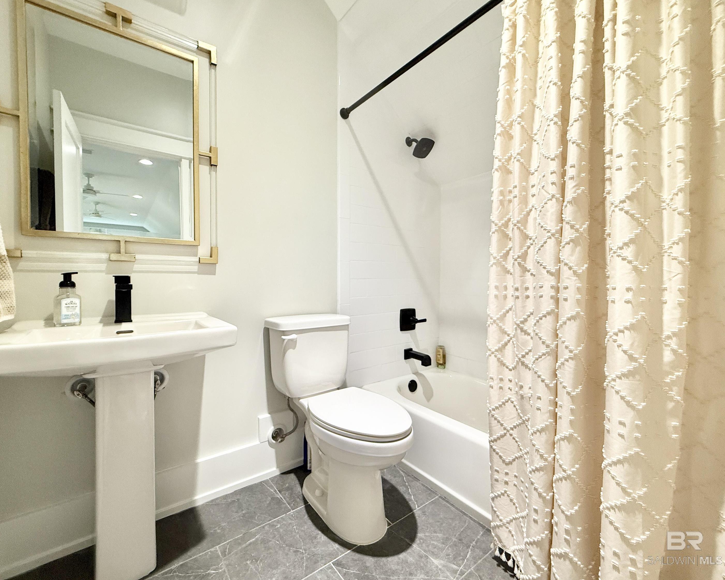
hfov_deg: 96.8
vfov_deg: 84.0
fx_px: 322
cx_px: 352
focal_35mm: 15
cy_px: 288
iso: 250
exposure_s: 1/120
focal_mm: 2.22
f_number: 2.2
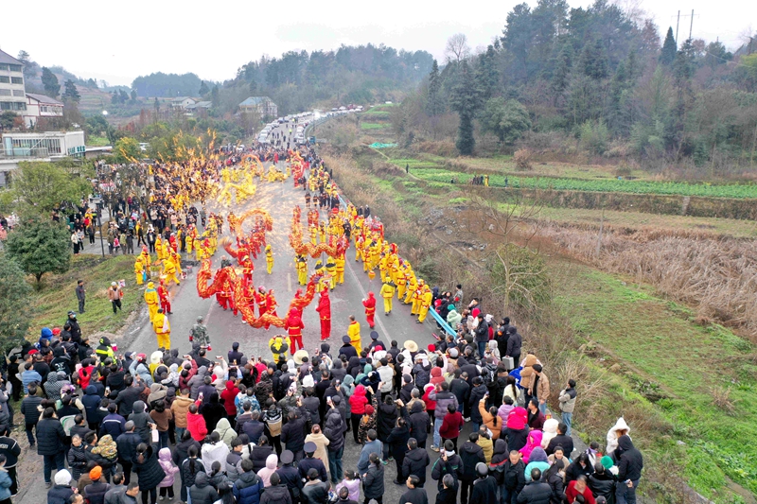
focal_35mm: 28
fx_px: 589
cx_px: 378
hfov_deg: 65.5
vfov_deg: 46.4
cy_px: 252
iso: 100
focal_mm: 10.26
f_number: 2.8
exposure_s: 1/15
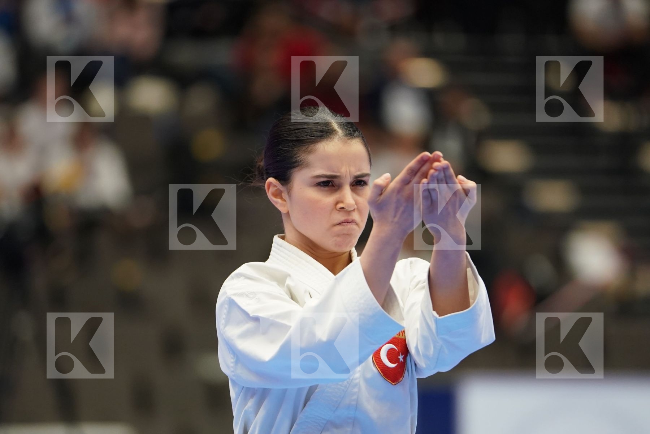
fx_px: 5416
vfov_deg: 4.6
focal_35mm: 300
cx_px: 325
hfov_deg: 6.9
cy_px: 217
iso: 1600
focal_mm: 200
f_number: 2.8
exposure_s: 1/500
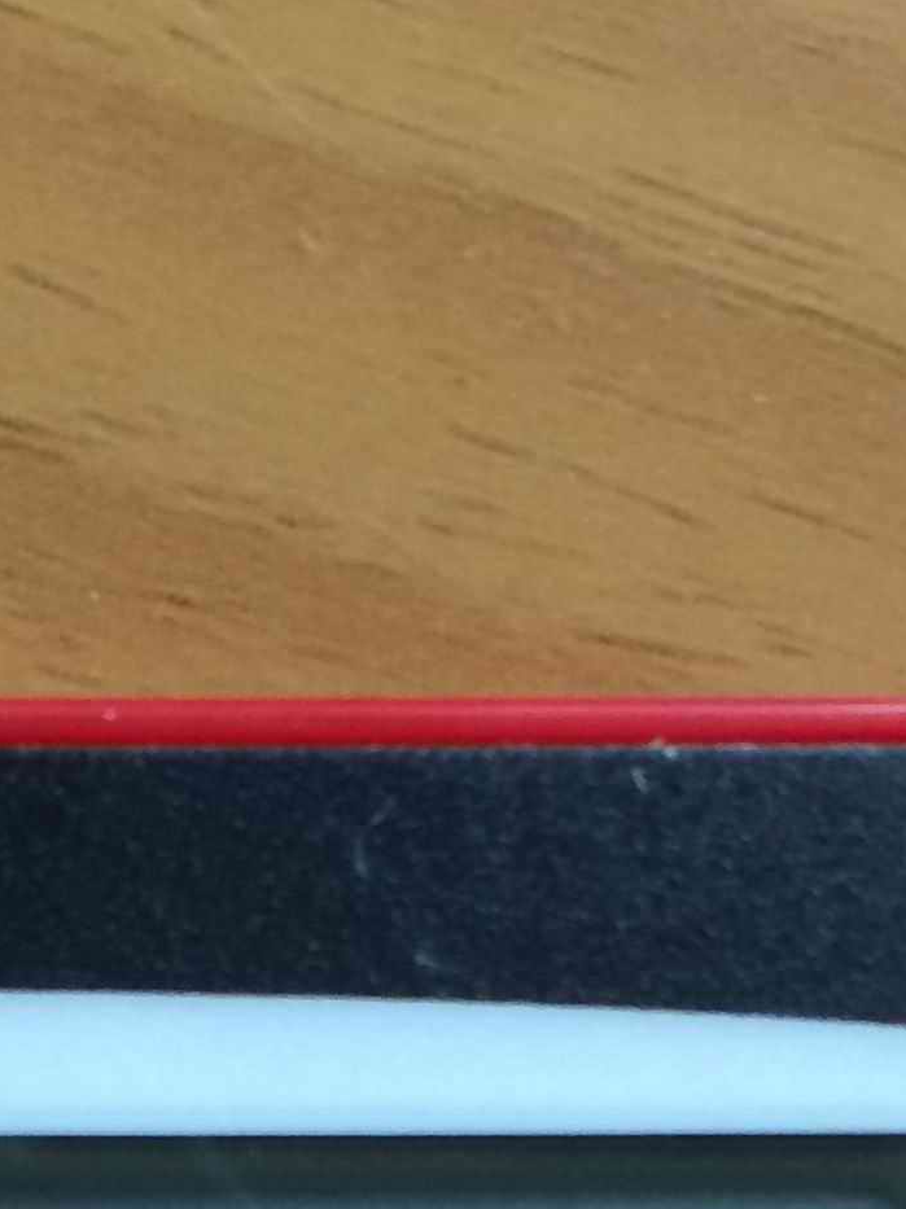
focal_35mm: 105
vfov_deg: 16.3
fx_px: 3667
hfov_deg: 14.0
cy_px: 2049
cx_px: 132
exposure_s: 1/30
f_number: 2.2
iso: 125
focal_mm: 4.12
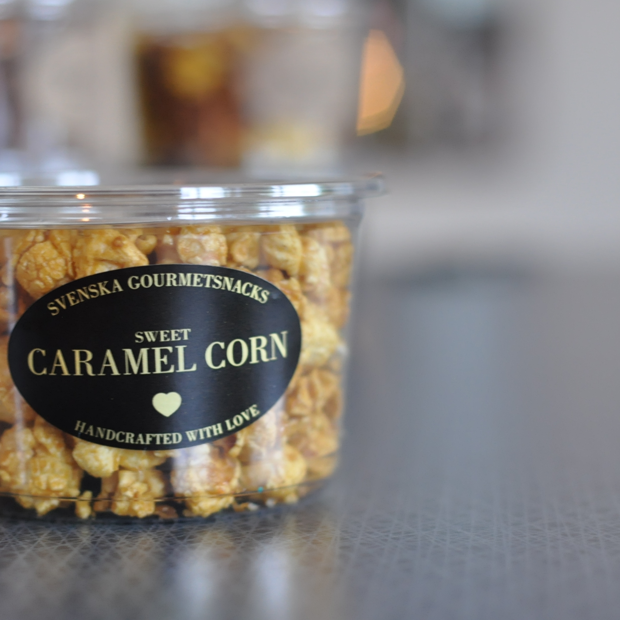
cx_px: 182
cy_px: 310
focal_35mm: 96
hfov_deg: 18.0
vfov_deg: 18.1
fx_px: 1945
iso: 1100
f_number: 2.8
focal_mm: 50
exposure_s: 1/30
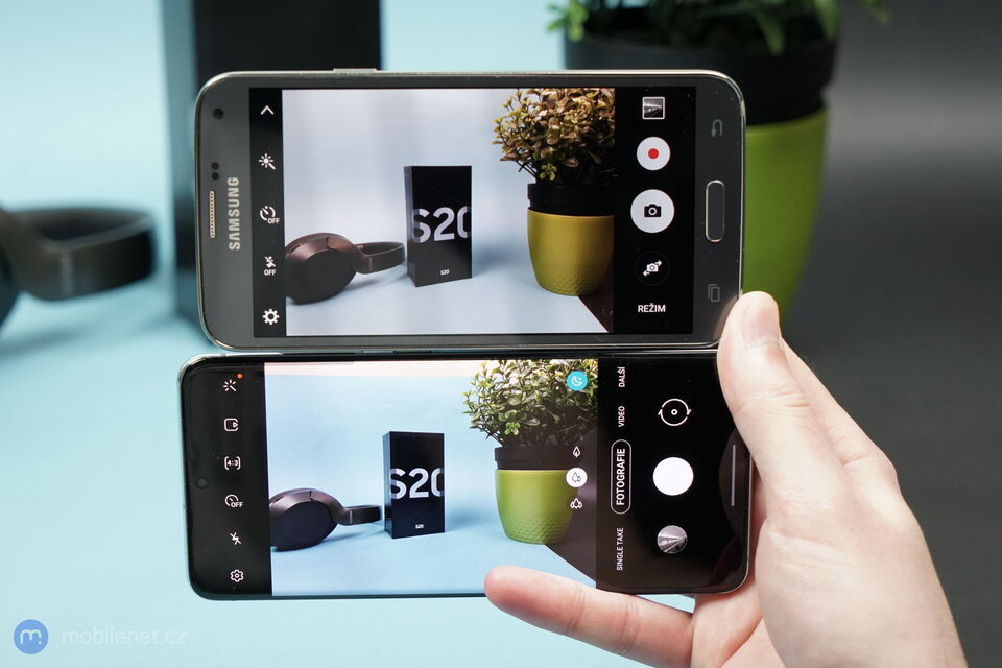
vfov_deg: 19.5
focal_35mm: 70
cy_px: 334
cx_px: 501
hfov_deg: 28.8
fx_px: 1948
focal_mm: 70
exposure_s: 1/200
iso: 4000
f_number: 7.1
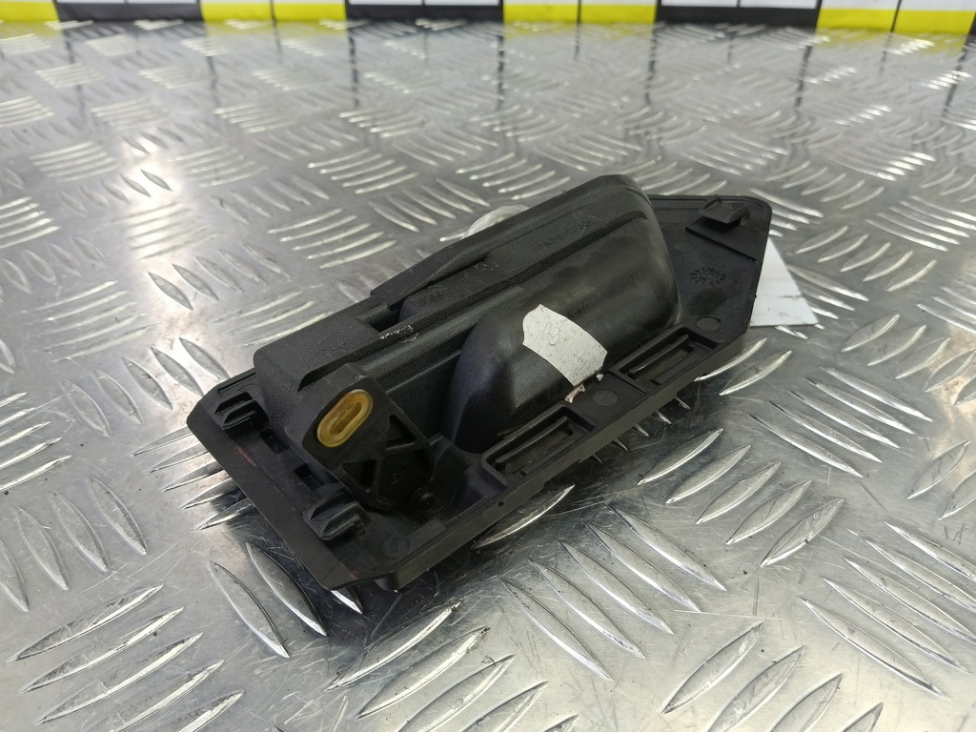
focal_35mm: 23
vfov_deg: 58.9
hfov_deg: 73.9
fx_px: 648
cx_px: 488
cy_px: 366
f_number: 1.6
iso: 151
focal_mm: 4.11
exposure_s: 1/50
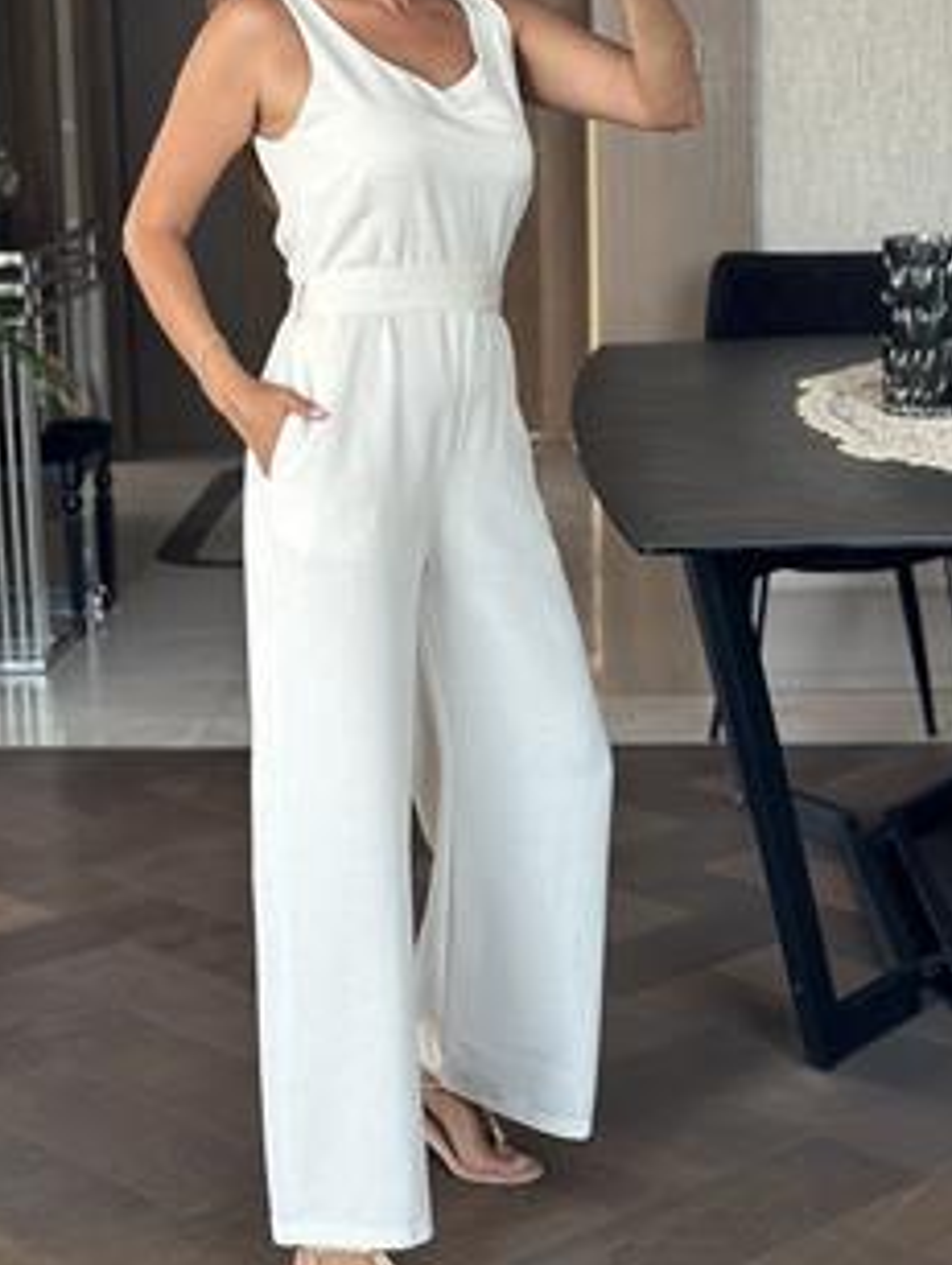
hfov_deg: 18.7
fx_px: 2891
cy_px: 536
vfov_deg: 24.7
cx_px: 433
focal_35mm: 79
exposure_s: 1/60
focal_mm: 6.86
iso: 200
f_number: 1.78
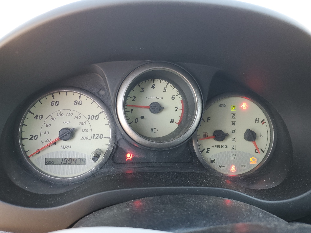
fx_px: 243
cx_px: 153
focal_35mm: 27
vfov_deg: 51.3
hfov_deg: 65.3
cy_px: 121
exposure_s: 1/60.2
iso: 50
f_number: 1.5
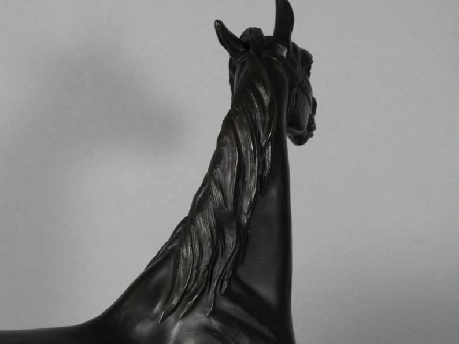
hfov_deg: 16.4
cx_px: 261
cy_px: 180
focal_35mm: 120
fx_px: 1591
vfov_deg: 12.3
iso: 250
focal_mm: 16.6
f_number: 4.7
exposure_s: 1/80
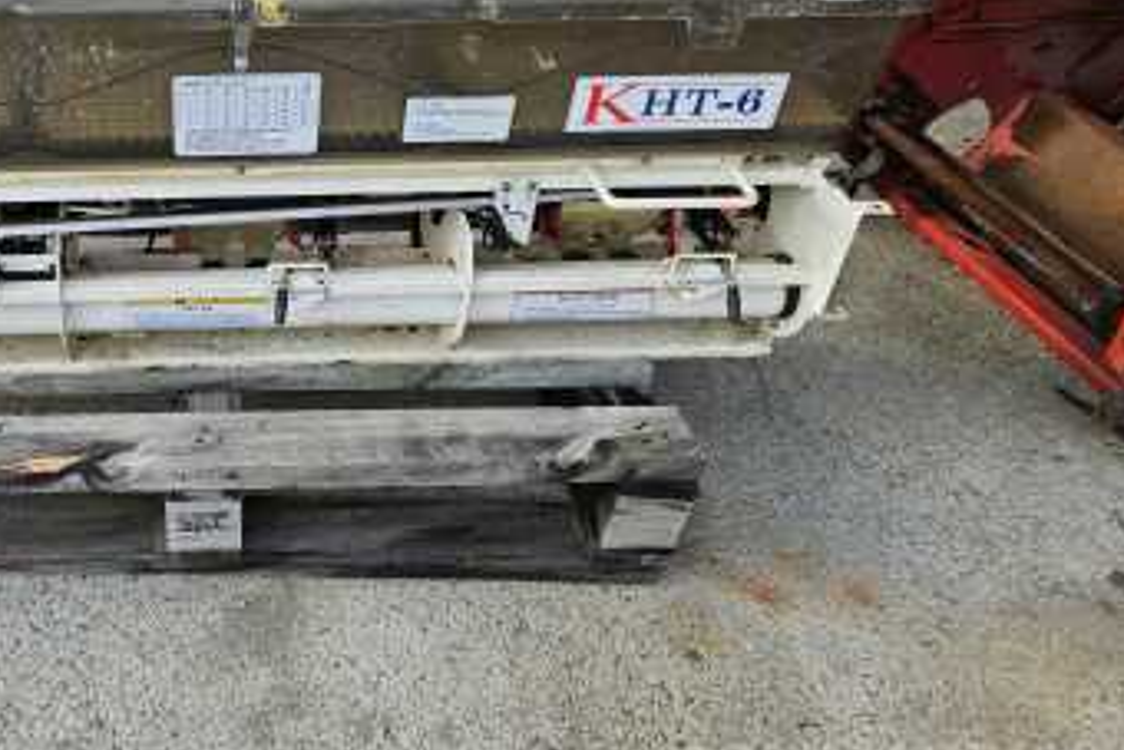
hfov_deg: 48.1
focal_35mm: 38
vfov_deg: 34.5
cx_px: 238
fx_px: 1187
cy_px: 213
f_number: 1.8
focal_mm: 5.4
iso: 25
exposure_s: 1/259
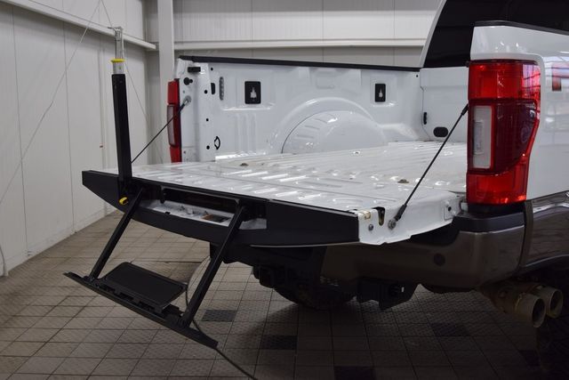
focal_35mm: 36
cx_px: 284
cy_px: 190
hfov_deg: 53.1
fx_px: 569
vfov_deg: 36.9
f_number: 7.1
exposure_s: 1/30
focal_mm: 24
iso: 400
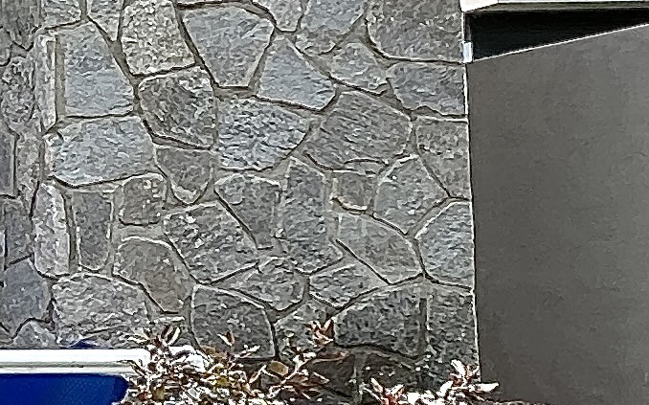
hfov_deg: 16.9
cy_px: 233
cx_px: -721
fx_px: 1450
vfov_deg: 15.9
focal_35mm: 82
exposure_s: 1/224
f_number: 1.8
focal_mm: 1.57
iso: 32
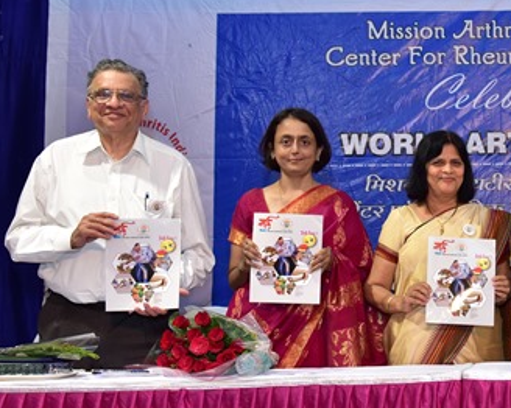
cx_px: 556
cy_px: 230
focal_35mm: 71
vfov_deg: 21.5
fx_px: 1073
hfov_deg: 25.0
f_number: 5
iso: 1000
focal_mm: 31
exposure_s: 1/125
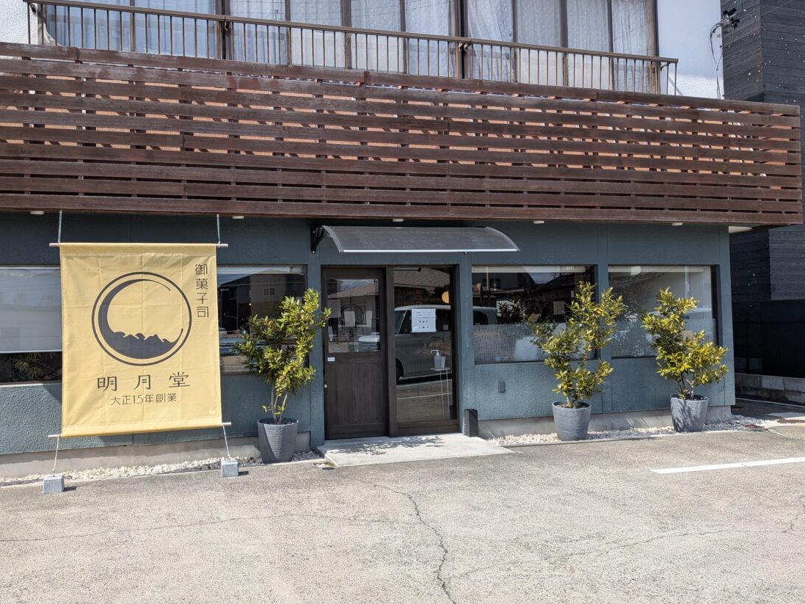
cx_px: 354
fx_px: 651
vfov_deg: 49.7
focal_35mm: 28
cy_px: 316
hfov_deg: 63.2
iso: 26
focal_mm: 4.53
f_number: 1.7
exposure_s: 1/1124
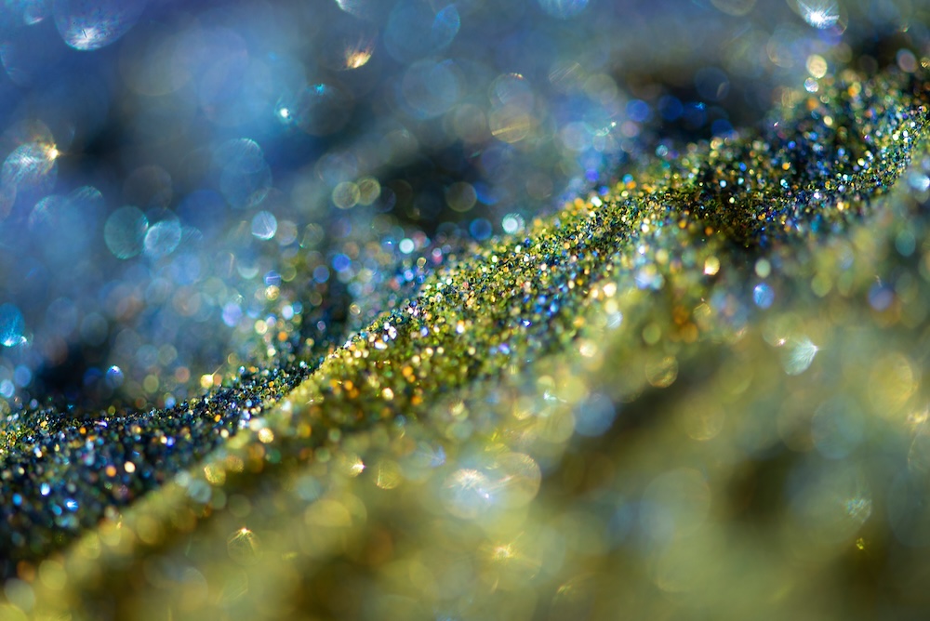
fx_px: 2714
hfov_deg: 19.4
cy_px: 310
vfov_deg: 13.1
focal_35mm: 105
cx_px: 465
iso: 100
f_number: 4
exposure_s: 1/125
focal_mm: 105
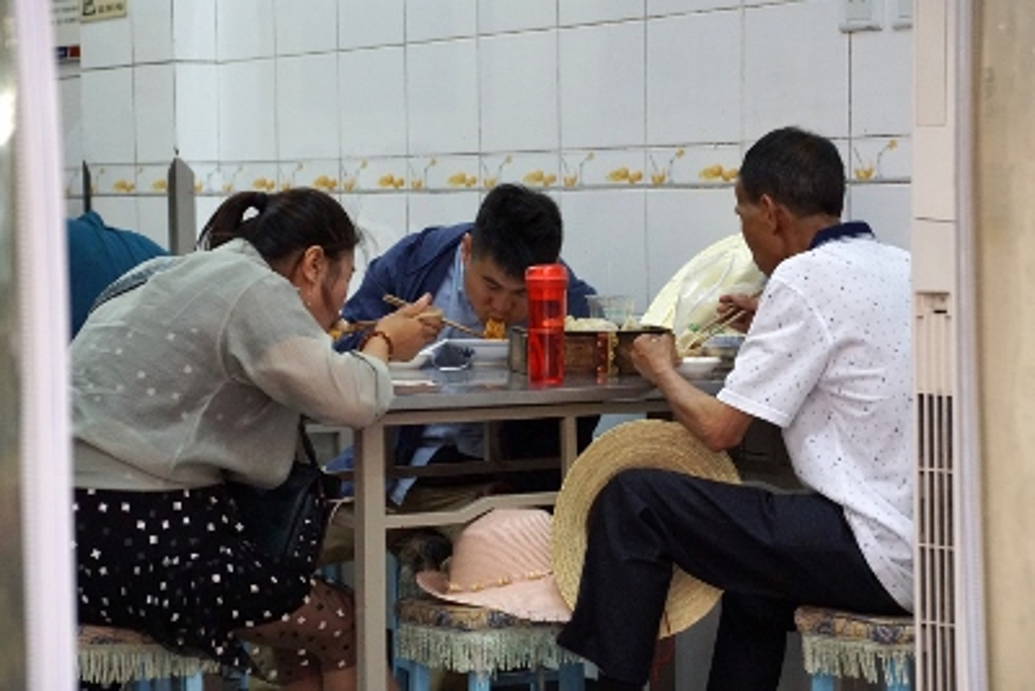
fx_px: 3235
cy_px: 346
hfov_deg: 18.2
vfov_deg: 12.2
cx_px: 518
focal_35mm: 112
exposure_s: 1/200
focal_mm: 75
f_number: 5.6
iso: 3200
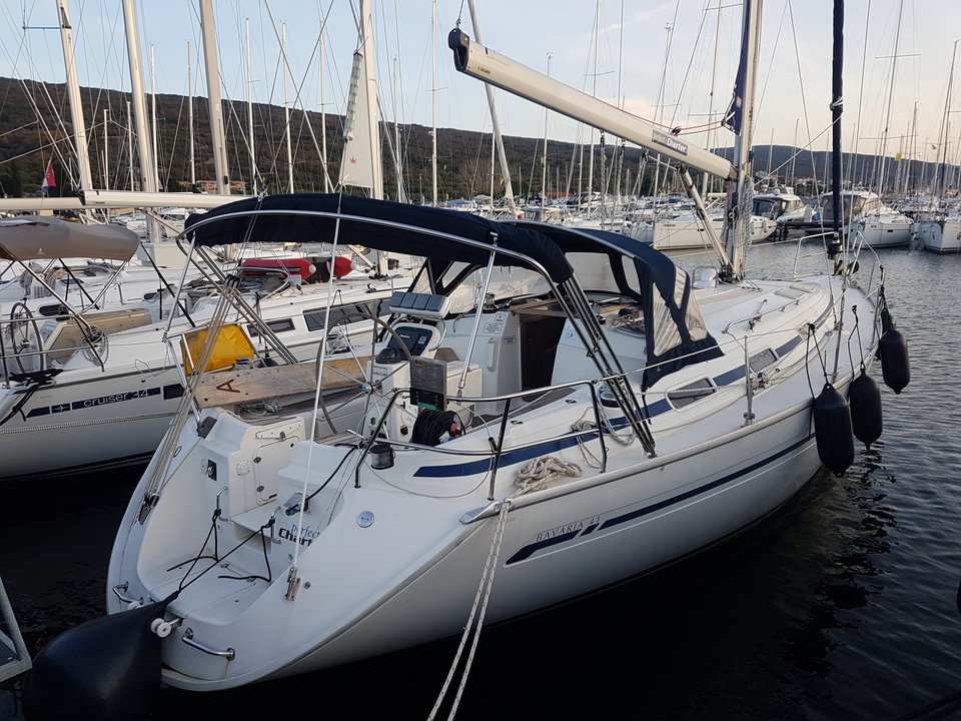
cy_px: 360
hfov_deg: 67.3
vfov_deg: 53.1
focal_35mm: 26
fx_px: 722
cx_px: 480
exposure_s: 1/169
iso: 40
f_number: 1.7
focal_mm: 4.2
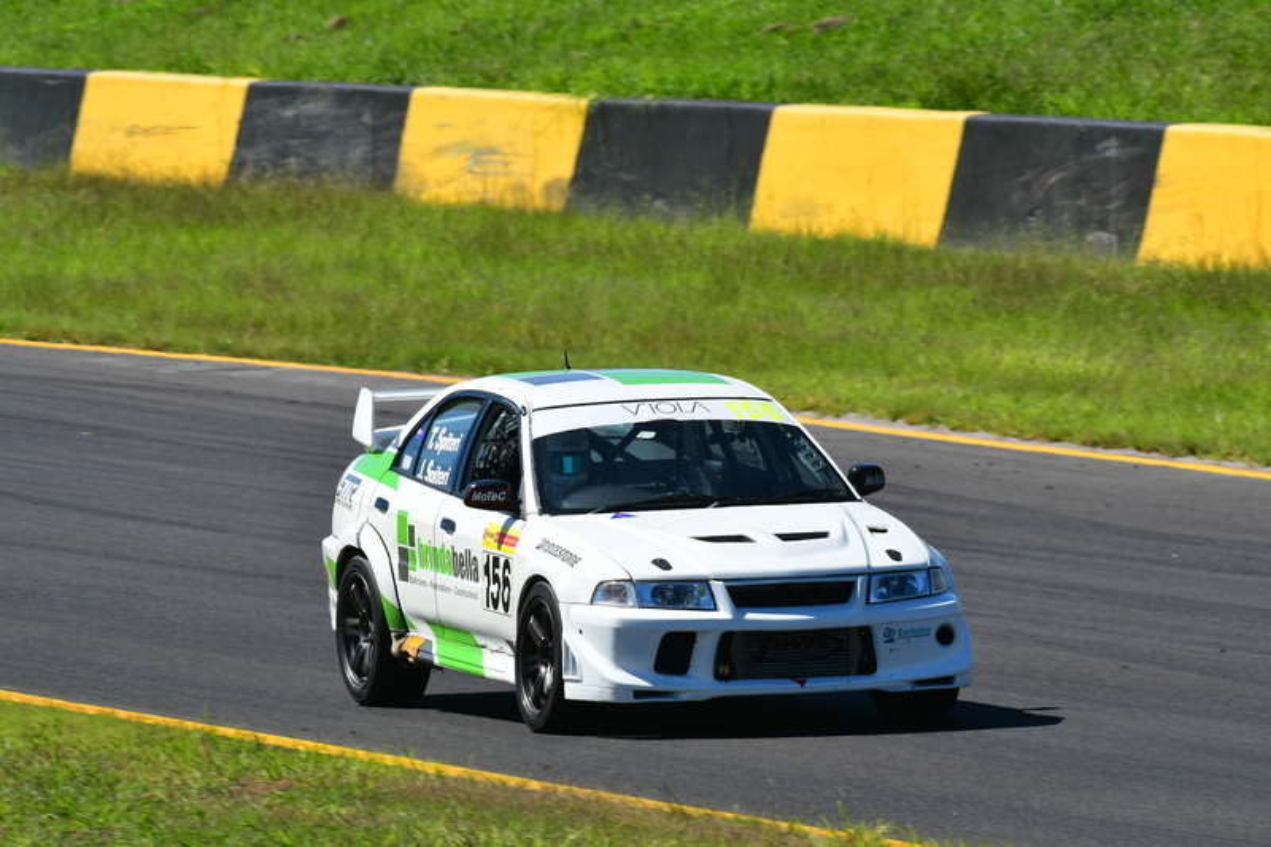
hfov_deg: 2.8
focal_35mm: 750
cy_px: 424
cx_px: 636
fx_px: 26472
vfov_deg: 1.8
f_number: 13
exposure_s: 1/640
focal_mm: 500
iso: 500
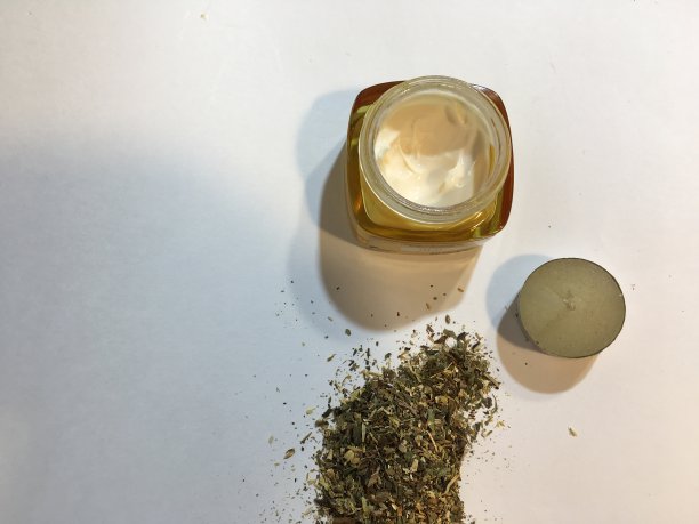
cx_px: 350
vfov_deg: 48.2
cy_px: 262
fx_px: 586
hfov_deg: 61.7
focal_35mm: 29
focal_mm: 4.15
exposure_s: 1/50
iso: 25
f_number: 2.2
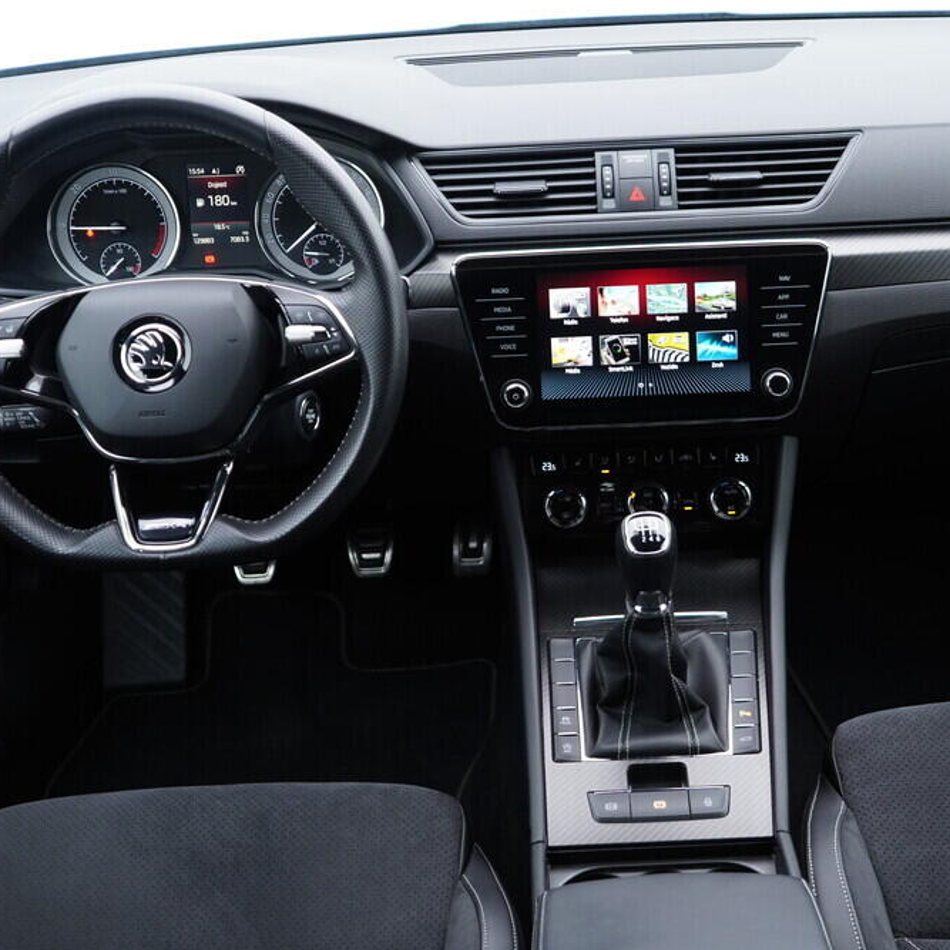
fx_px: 1459
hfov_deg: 36.0
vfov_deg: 36.1
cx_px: 553
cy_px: 472
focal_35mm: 47
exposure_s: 1/40
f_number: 2.8
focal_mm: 24
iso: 320
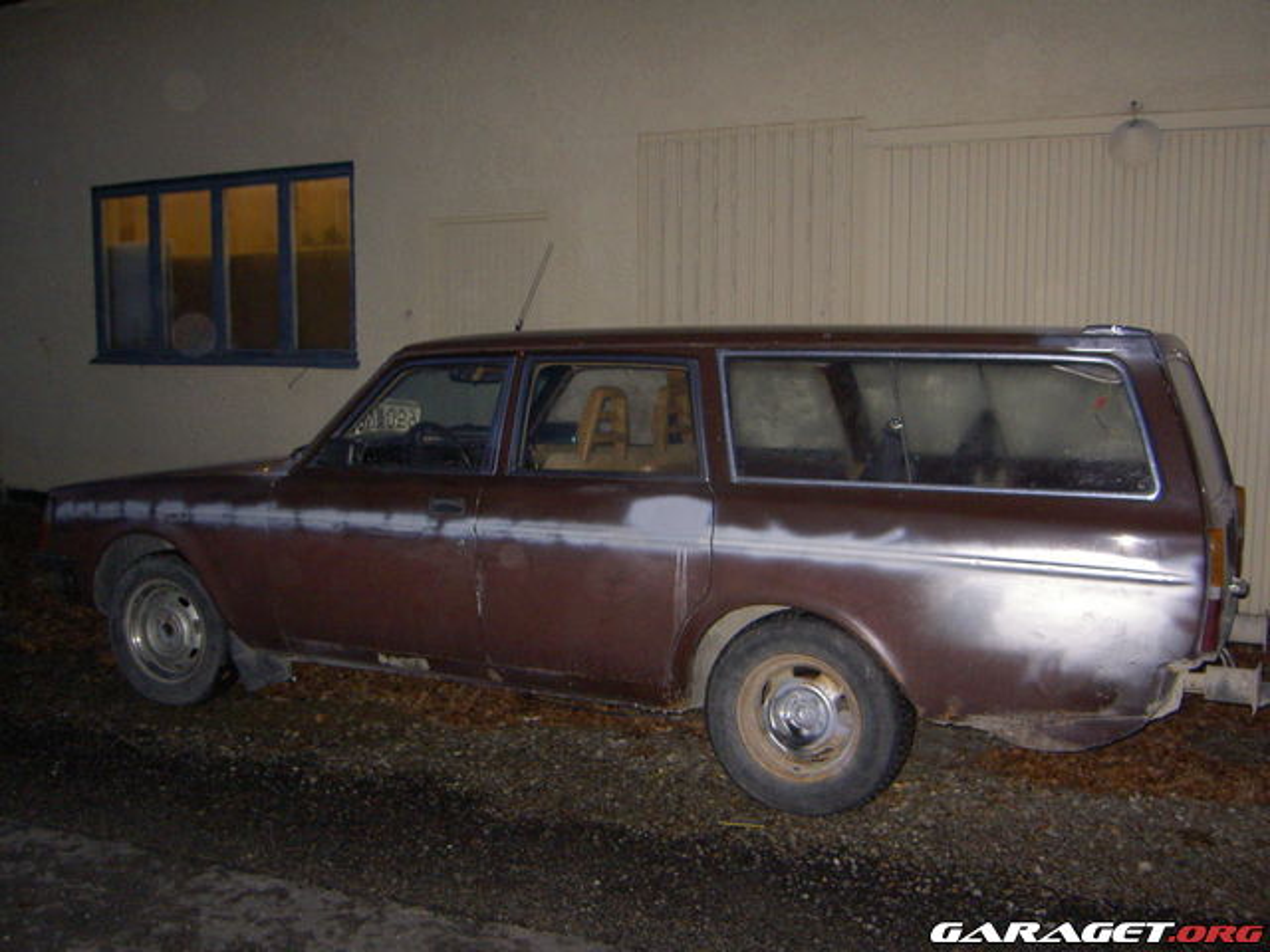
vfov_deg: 41.8
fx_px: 1247
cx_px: 635
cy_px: 476
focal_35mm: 34
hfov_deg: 54.0
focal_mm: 5.6
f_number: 2.8
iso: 200
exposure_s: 1/60
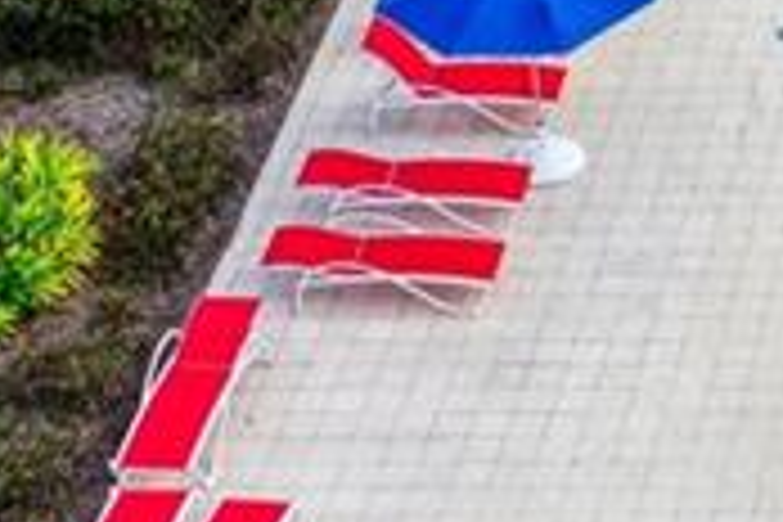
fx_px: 3588
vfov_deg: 8.2
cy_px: -189
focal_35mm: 165
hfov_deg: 11.7
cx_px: 1328
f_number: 5
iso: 100
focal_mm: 10.3
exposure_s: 1/240
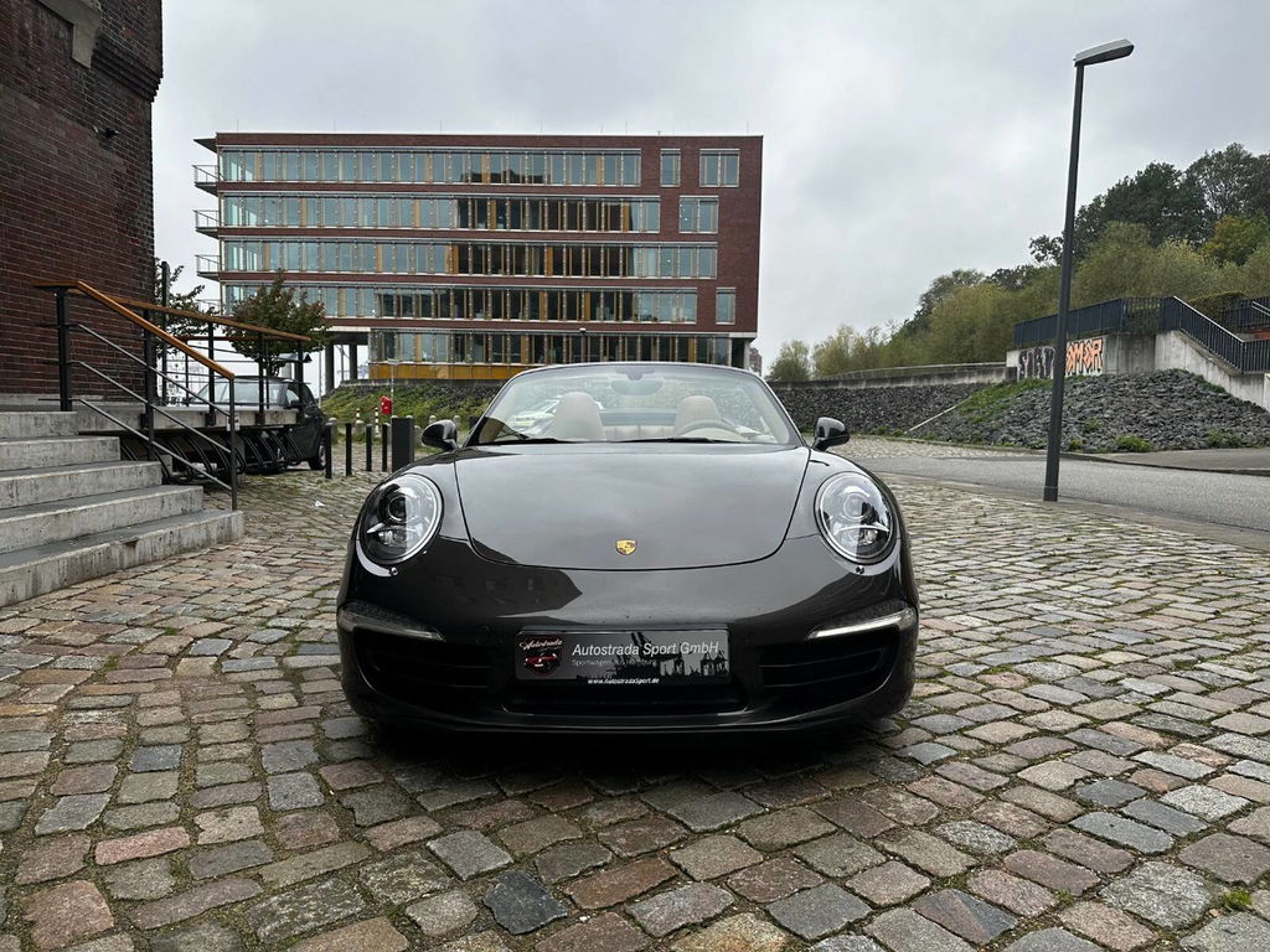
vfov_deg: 56.8
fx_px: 881
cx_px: 635
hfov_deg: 71.6
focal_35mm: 24
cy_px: 476
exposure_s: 1/529
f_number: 1.78
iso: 80
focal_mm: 6.86
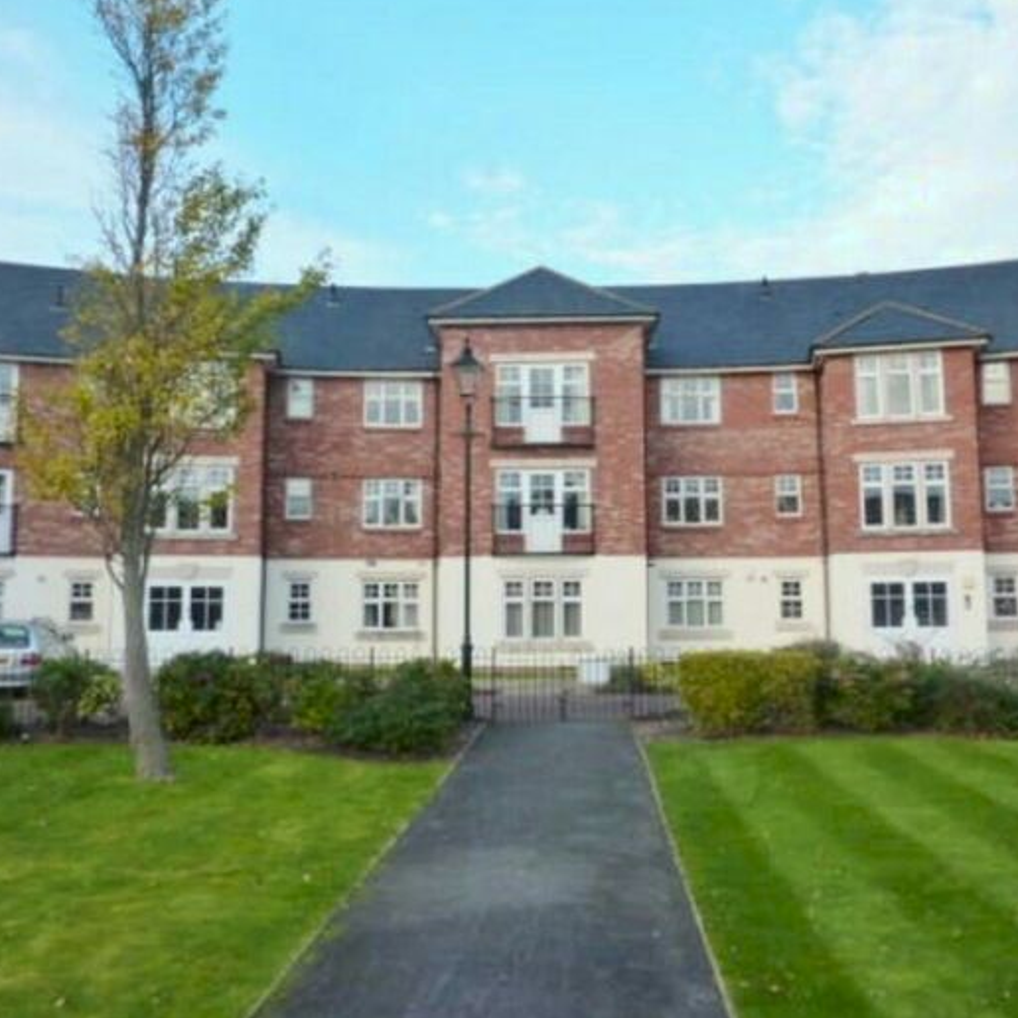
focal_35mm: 30
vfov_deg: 54.0
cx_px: 519
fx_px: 998
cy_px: 504
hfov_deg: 54.0
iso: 125
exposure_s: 1/125
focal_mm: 4.1
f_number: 4
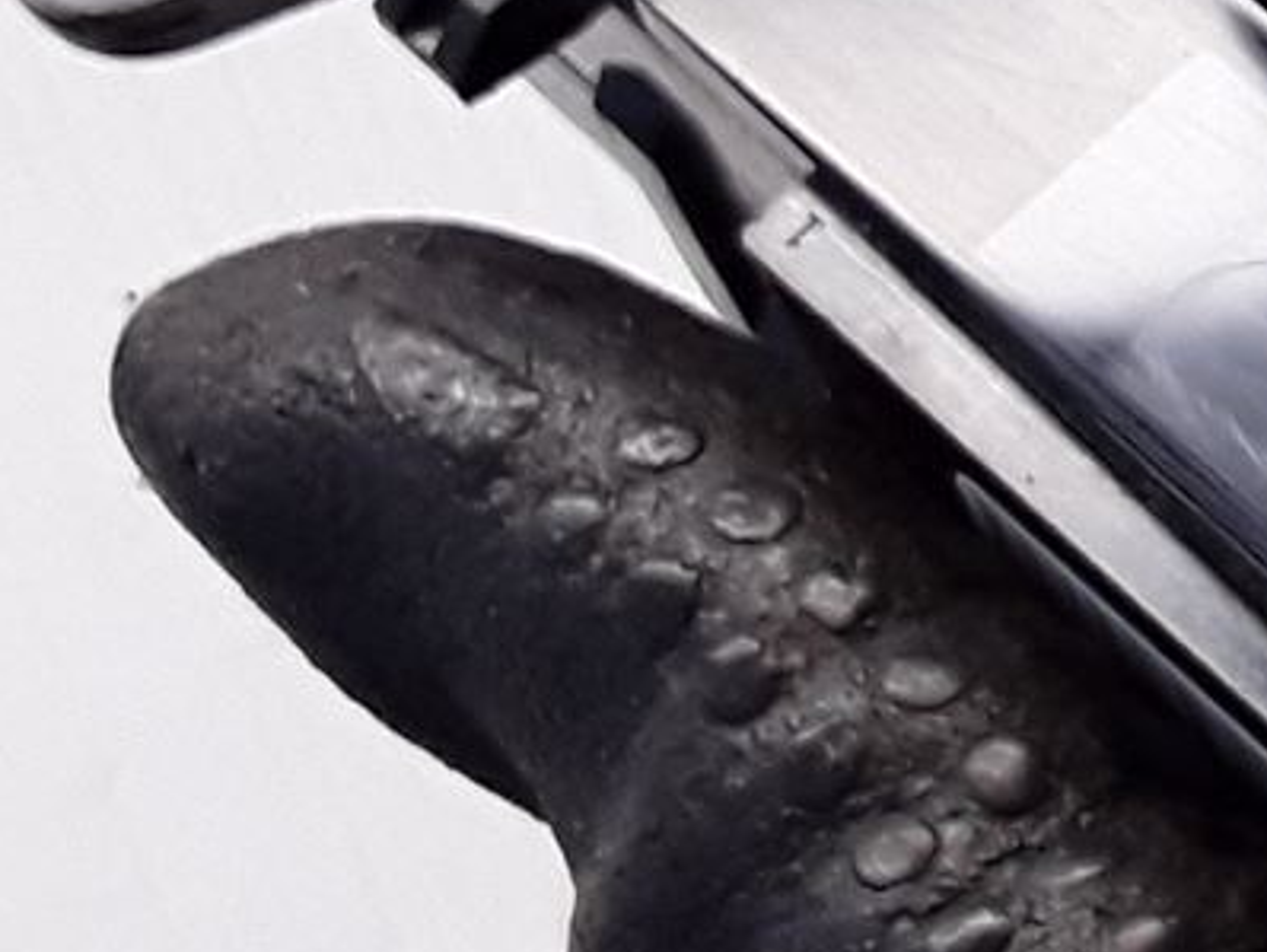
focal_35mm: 144
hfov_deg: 12.6
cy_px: 312
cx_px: 2232
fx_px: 5274
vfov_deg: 10.3
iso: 100
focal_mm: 2.91
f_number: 1.9
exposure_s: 1/145
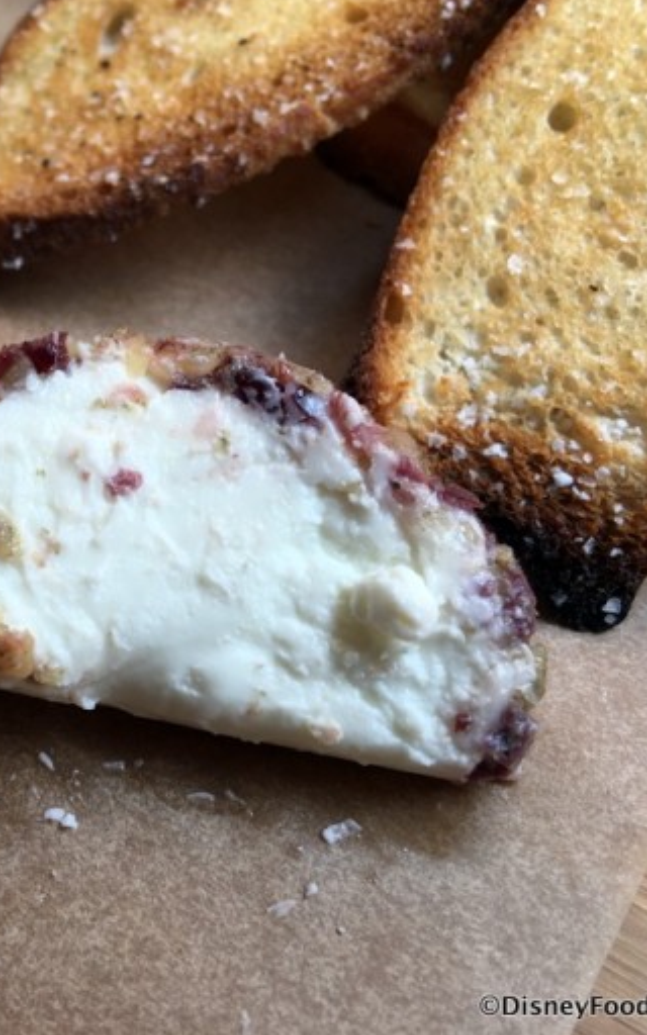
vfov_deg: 47.2
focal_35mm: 42
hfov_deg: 29.6
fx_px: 1185
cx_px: 97
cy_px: 519
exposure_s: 1/109
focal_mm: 4.15
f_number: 2.2
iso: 25
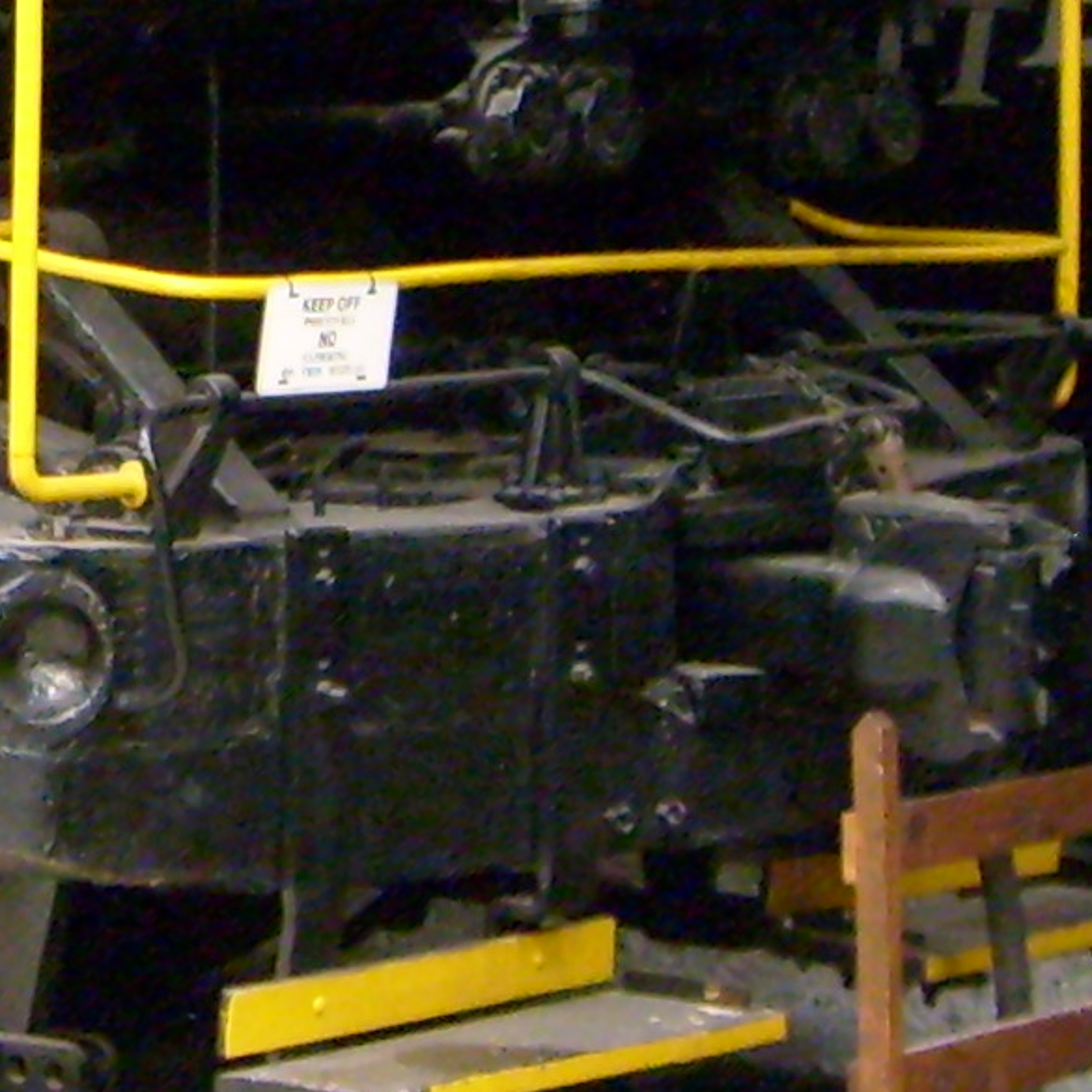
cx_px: -554
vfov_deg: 11.5
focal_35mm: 149
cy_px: -119
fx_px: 5318
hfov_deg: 11.3
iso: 200
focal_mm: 5.8
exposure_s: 1/20
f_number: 2.8
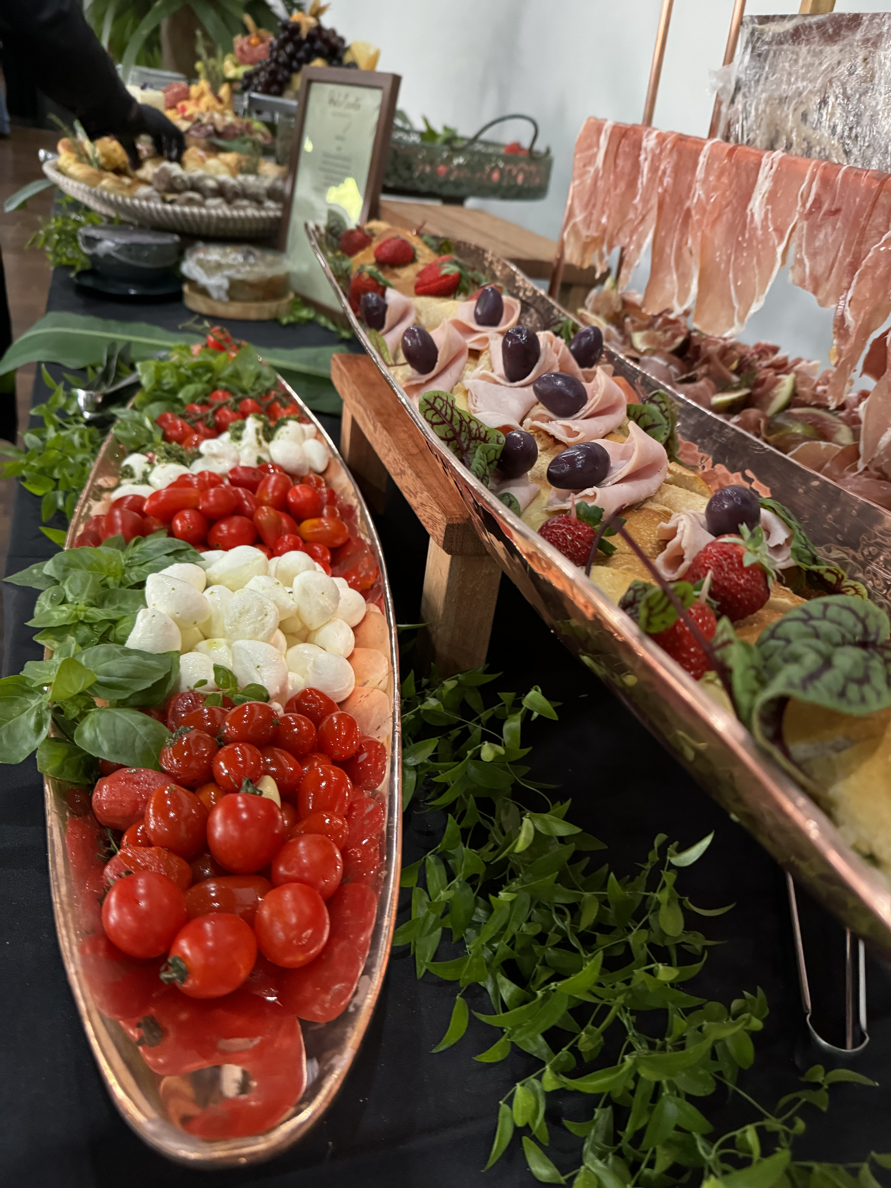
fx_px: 824
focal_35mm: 24
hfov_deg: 56.8
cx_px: 446
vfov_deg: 71.6
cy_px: 594
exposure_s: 1/60
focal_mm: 6.76
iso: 640
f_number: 1.78
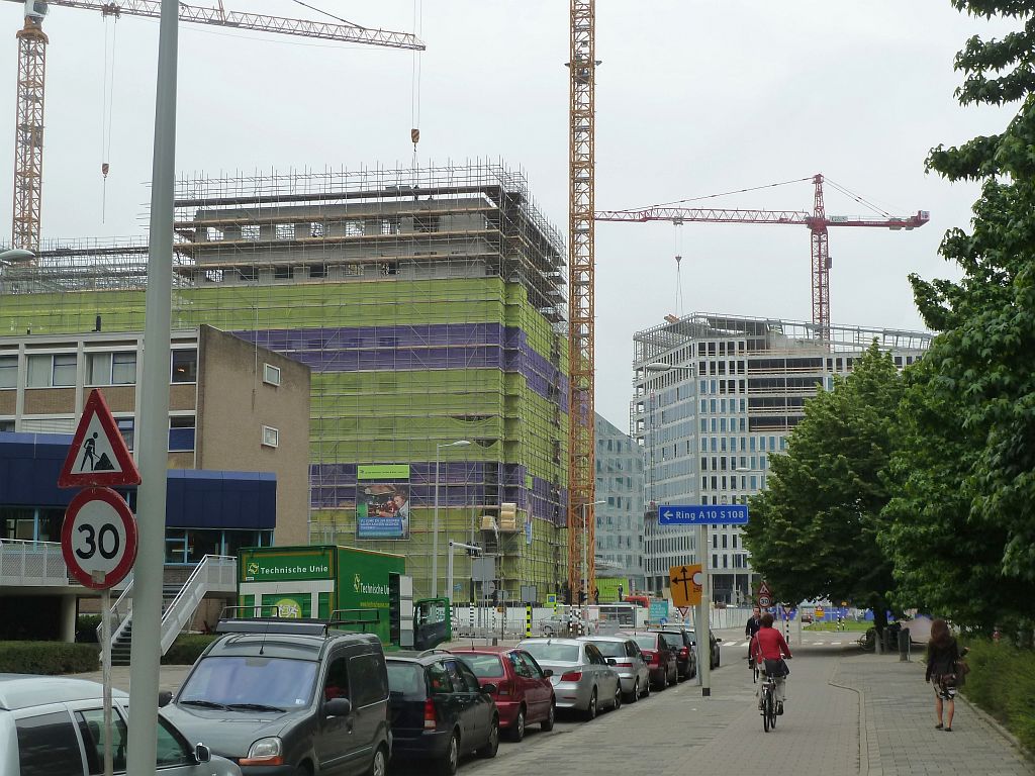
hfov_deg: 36.8
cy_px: 388
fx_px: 1555
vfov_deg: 28.0
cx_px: 518
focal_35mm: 52
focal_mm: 8.5
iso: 125
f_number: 3.8
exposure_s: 1/160
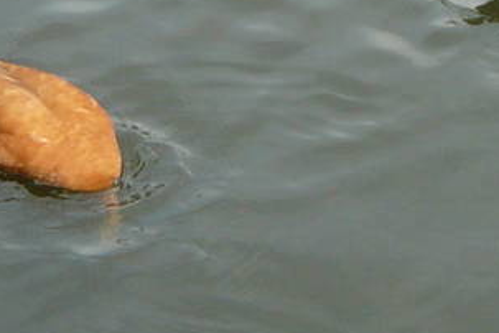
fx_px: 2509
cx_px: 810
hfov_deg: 10.8
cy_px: -183
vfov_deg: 7.4
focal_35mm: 181
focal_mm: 5.5
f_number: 2.8
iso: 100
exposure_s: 1/400
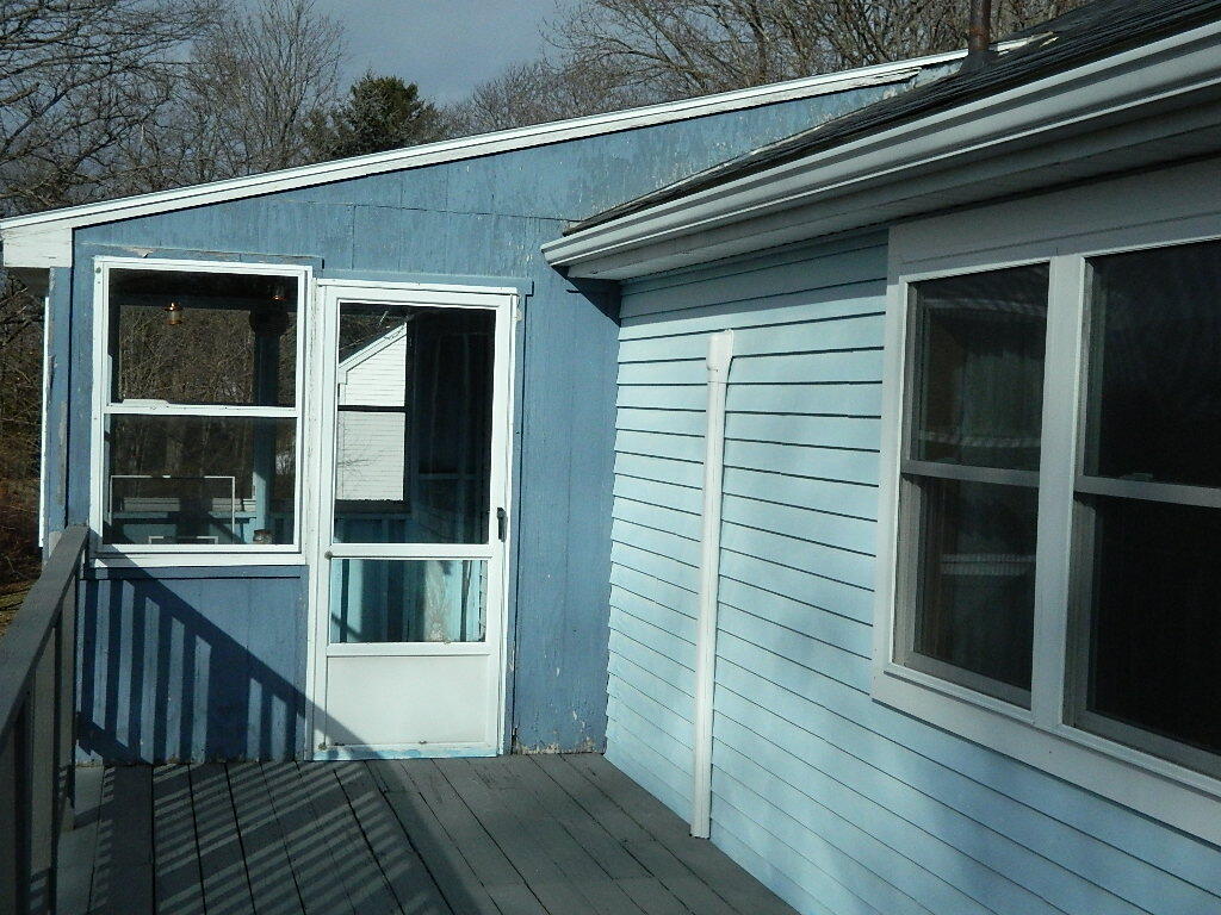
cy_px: 458
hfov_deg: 40.4
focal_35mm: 47
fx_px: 1658
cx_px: 610
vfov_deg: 30.9
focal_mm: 8.4
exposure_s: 1/1000
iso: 400
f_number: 10.2
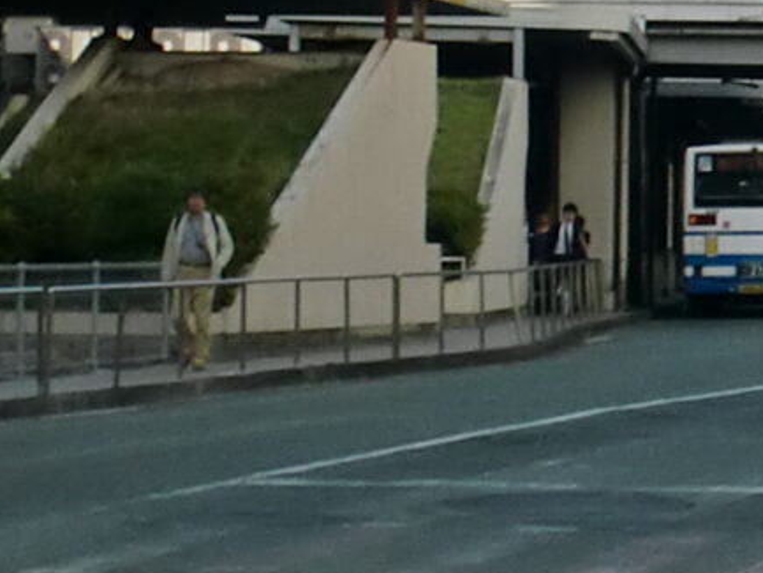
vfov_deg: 7.2
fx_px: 4564
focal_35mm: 207
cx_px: 1944
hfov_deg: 8.6
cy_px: 205
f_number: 7.8
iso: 64
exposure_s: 1/160
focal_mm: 6.3
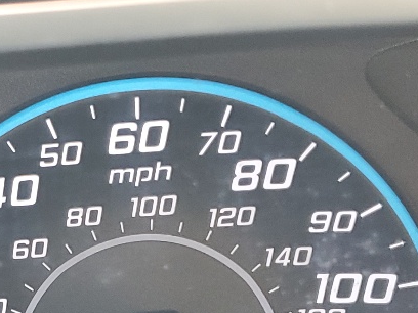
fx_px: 1232
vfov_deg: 14.3
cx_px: -29
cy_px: 317
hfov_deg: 18.6
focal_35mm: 102
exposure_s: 1/60.2
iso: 87
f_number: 1.5
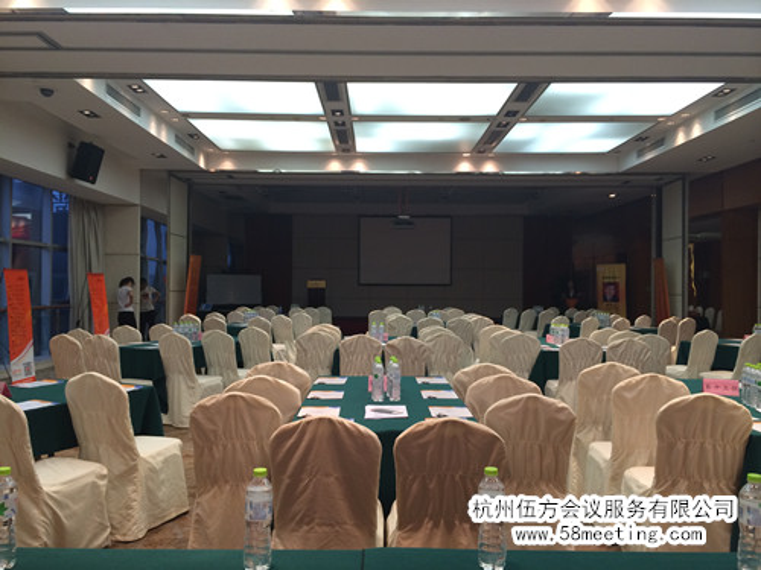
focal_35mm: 30
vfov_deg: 46.8
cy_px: 285
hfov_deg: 60.0
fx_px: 660
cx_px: 380
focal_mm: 4.12
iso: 100
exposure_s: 1/30
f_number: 2.2
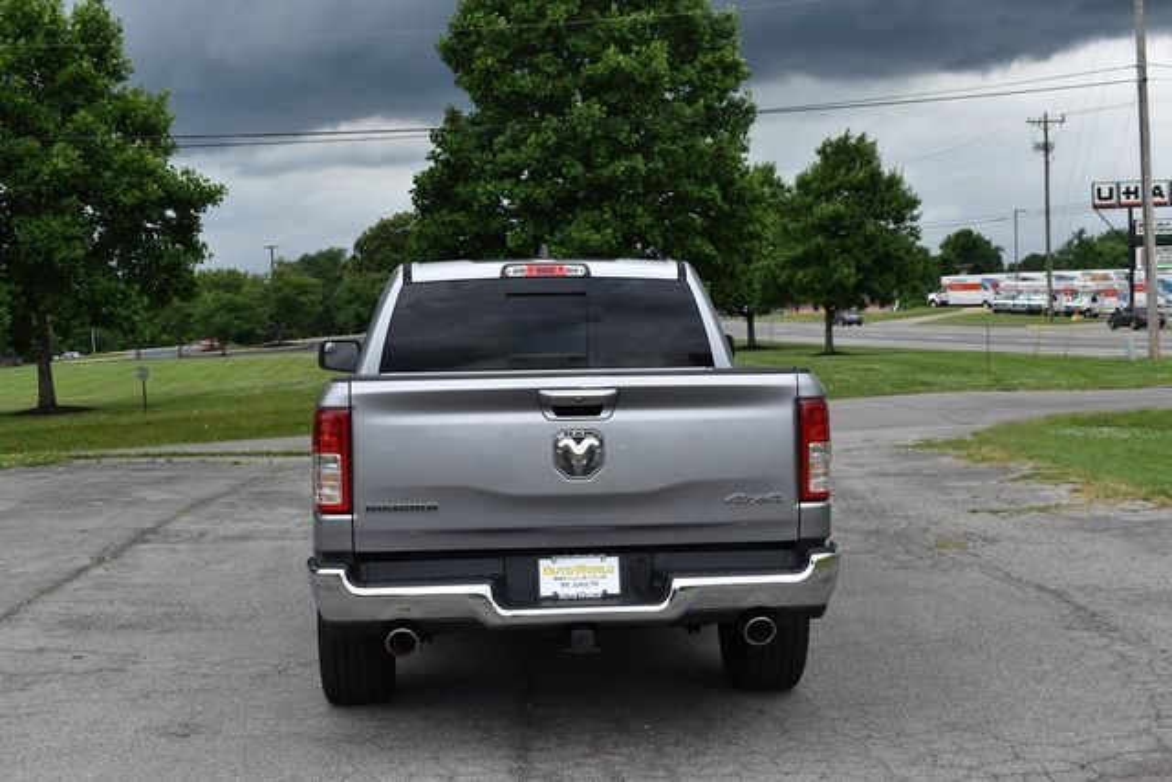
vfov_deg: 28.1
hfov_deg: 41.1
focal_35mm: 48
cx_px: 586
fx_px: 1563
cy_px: 391
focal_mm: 32
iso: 110
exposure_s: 1/250
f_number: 8
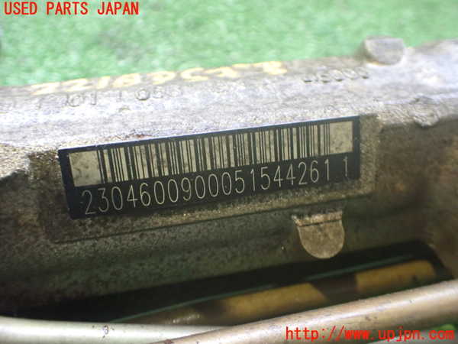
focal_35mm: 30
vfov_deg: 46.8
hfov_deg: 60.0
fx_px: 397
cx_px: 229
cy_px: 172
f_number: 2.3
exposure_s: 1/30
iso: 800
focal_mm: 5.4
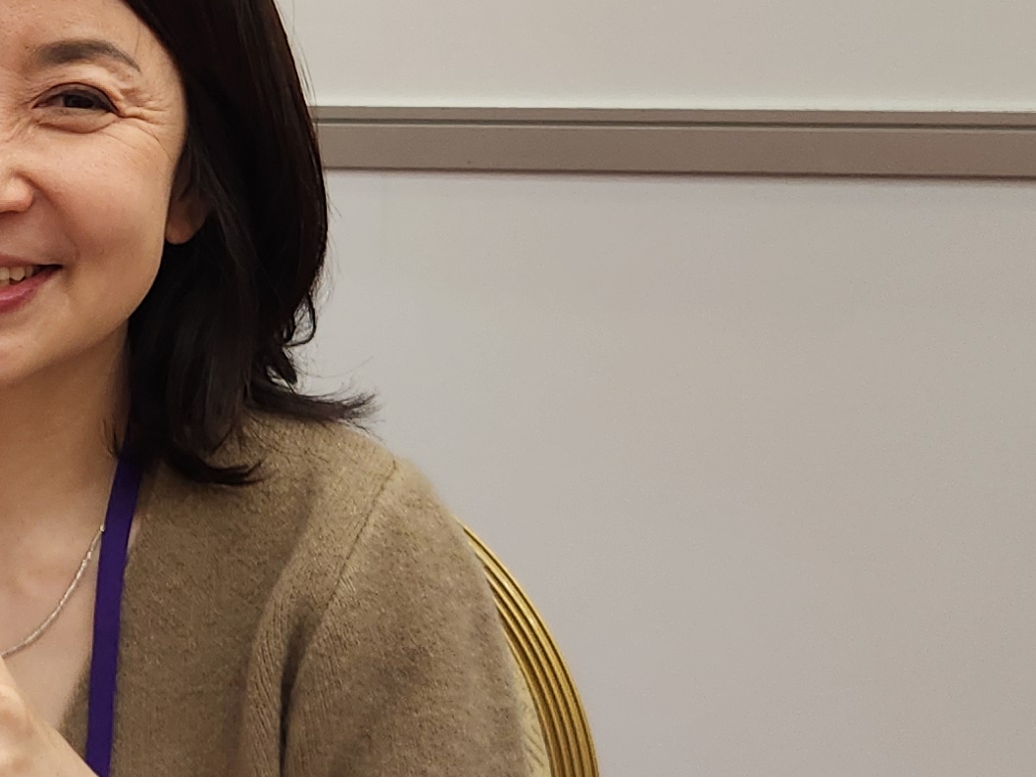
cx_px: -143
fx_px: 2634
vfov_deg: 16.6
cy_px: 95
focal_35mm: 88
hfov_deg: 21.0
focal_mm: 5.4
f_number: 1.8
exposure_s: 1/120
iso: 160
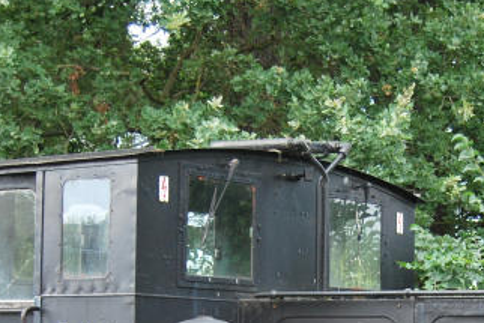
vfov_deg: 11.5
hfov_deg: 17.4
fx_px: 1574
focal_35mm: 117
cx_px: 346
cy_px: 398
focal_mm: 28
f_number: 4.2
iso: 200
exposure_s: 1/200
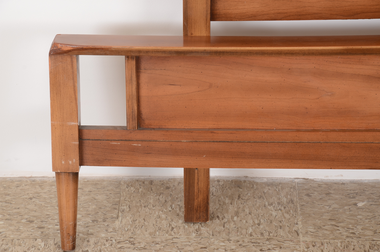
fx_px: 1659
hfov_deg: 13.1
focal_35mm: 158
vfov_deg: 8.7
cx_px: 190
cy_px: 126
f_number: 10
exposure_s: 1/160
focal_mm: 105
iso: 125
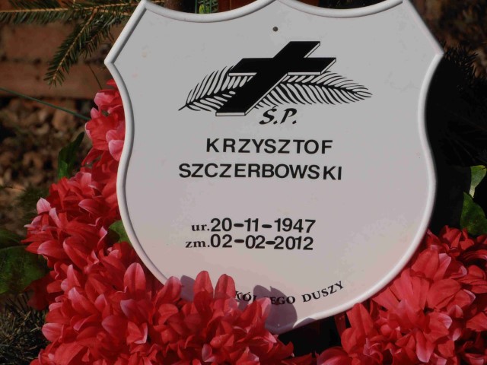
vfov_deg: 7.5
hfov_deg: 10.0
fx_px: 2786
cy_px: 182
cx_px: 244
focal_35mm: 198
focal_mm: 35.05
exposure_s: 1/1250
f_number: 5.8
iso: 80
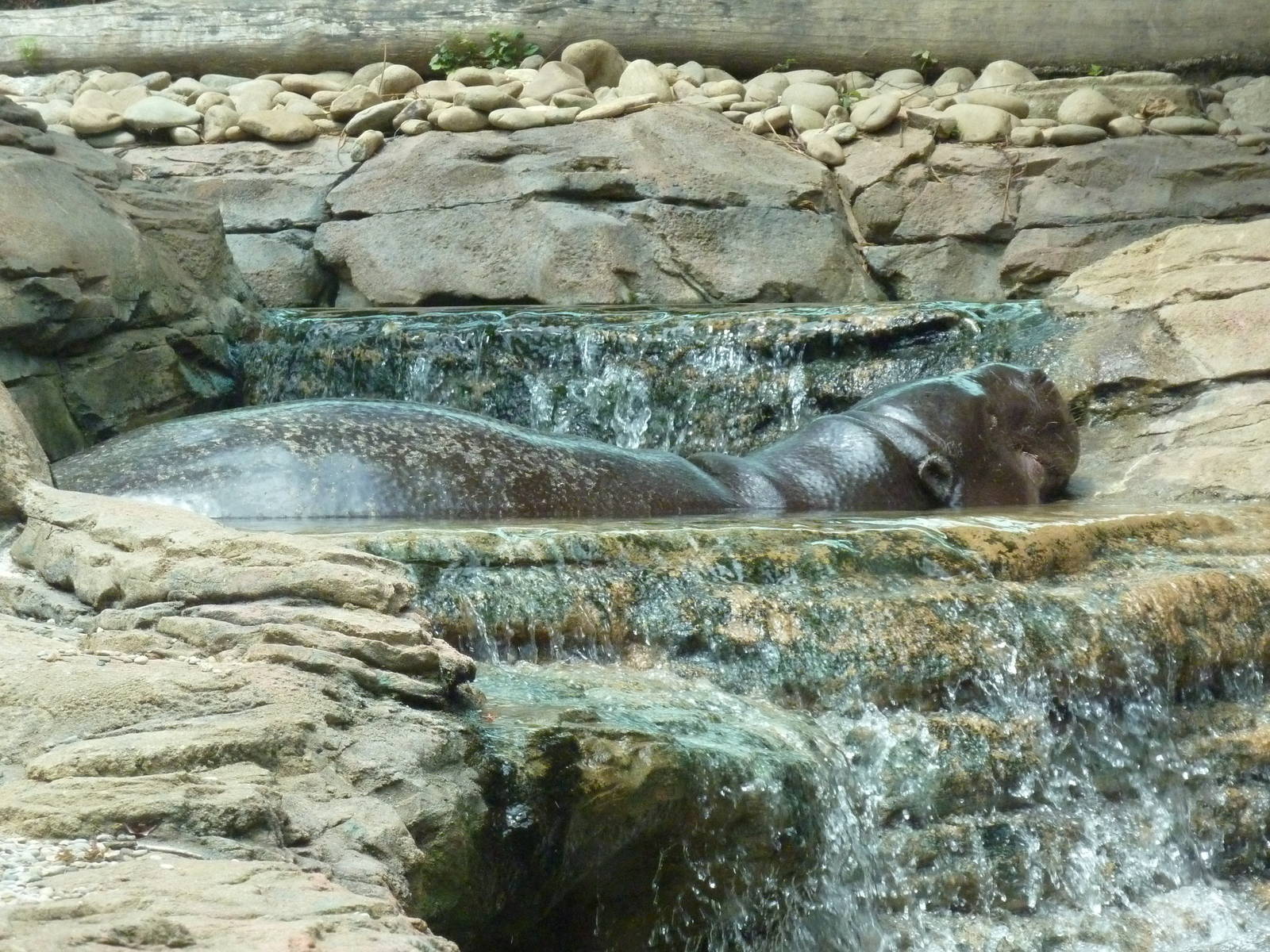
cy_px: 476
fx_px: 4696
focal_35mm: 128
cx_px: 635
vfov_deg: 11.6
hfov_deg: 15.4
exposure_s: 1/500
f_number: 4.4
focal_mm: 21
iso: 500
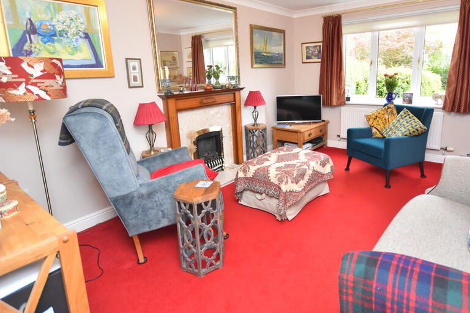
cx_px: 269
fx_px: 261
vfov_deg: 61.4
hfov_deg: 83.4
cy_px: 124
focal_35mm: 20
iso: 1100
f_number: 4
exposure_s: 1/125
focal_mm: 10
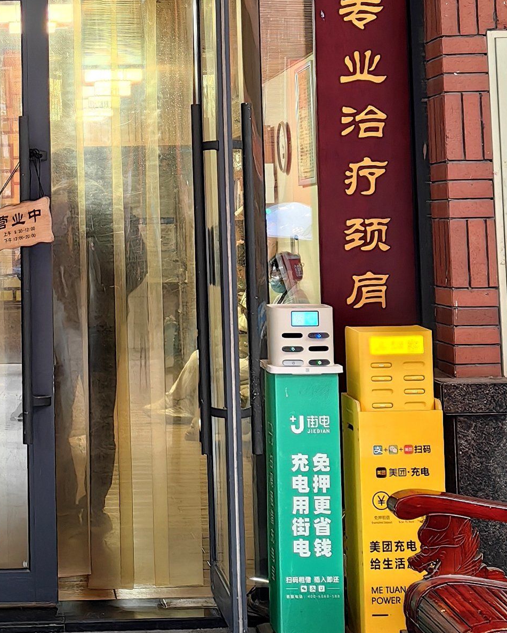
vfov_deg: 22.6
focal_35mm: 83
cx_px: 53
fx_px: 1556
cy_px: 92
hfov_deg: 18.2
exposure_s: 1/50
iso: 80
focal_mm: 5.75
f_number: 1.4
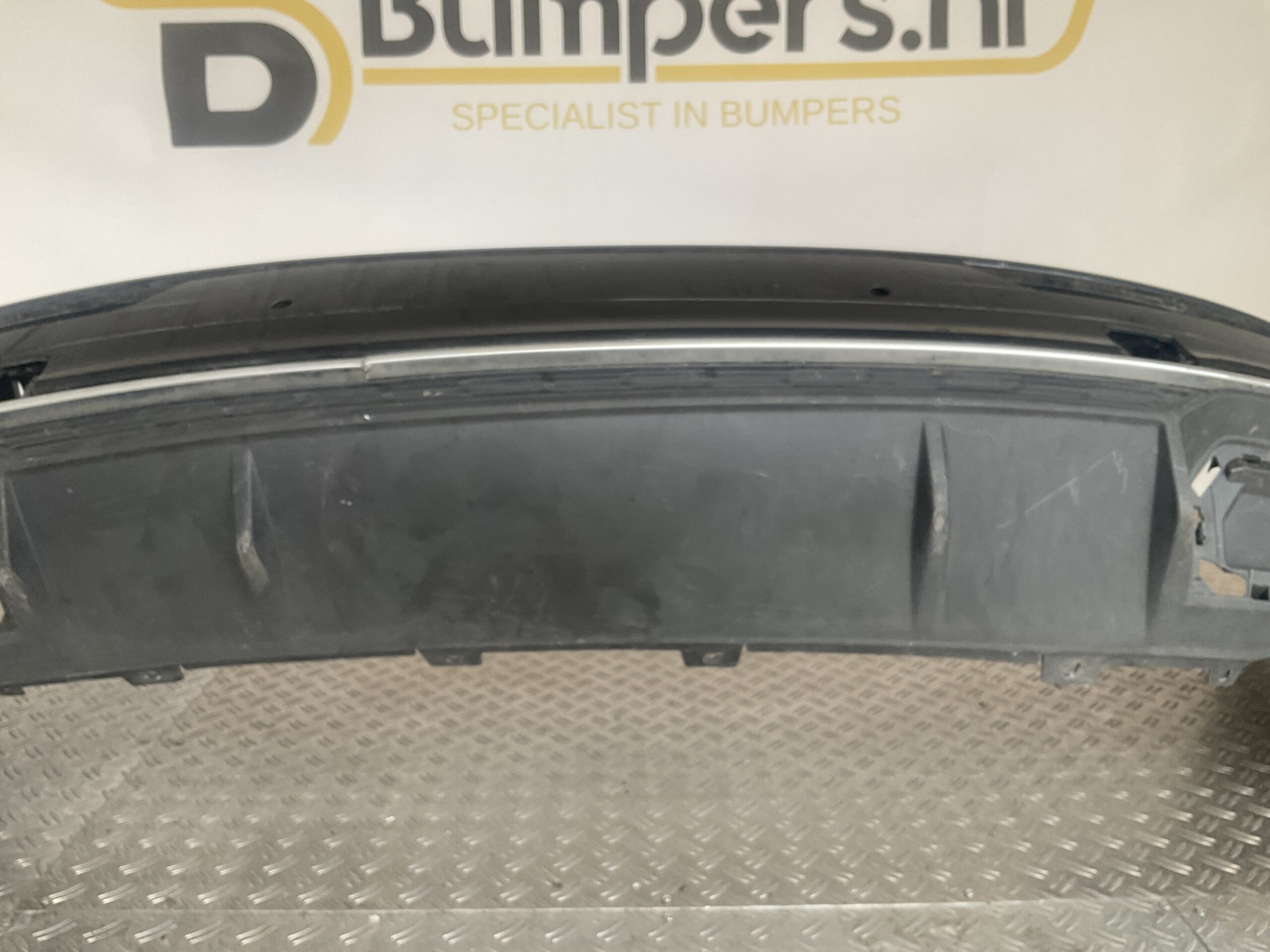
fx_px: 1064
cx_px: 635
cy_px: 476
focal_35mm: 29
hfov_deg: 61.7
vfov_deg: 48.2
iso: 40
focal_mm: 3
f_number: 1.8
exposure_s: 1/50
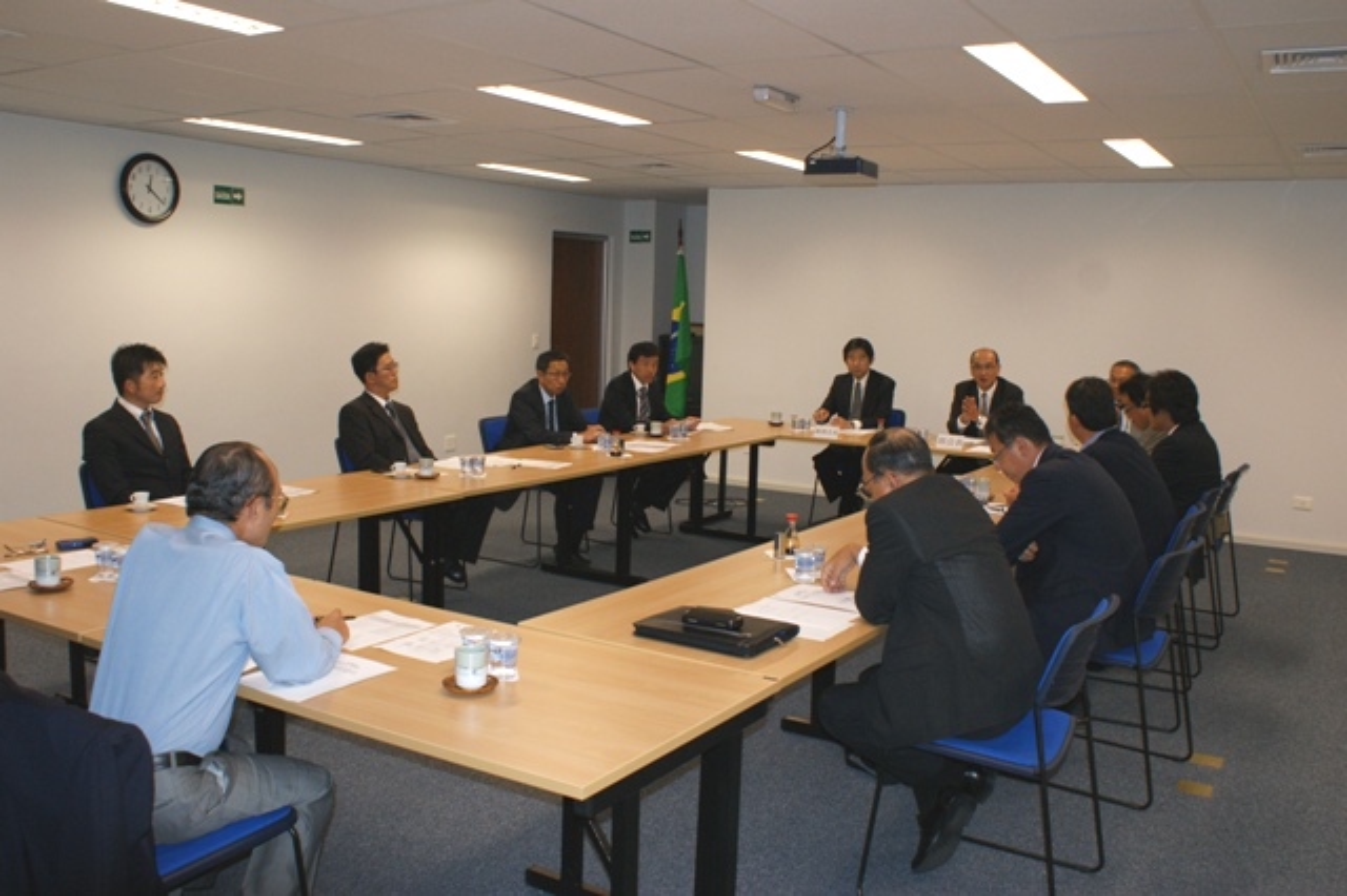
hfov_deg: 62.0
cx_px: 674
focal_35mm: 30
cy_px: 448
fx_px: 1122
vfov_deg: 43.6
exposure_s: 1/60
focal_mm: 20
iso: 400
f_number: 5.6
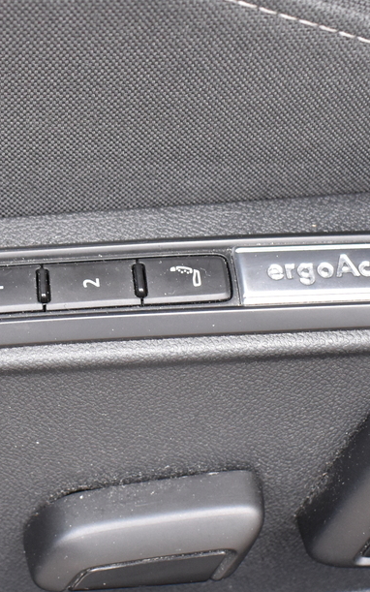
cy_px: 312
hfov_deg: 17.7
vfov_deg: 28.2
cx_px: 77
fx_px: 1177
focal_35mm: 73
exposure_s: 1/125
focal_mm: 18
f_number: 4.8
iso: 800
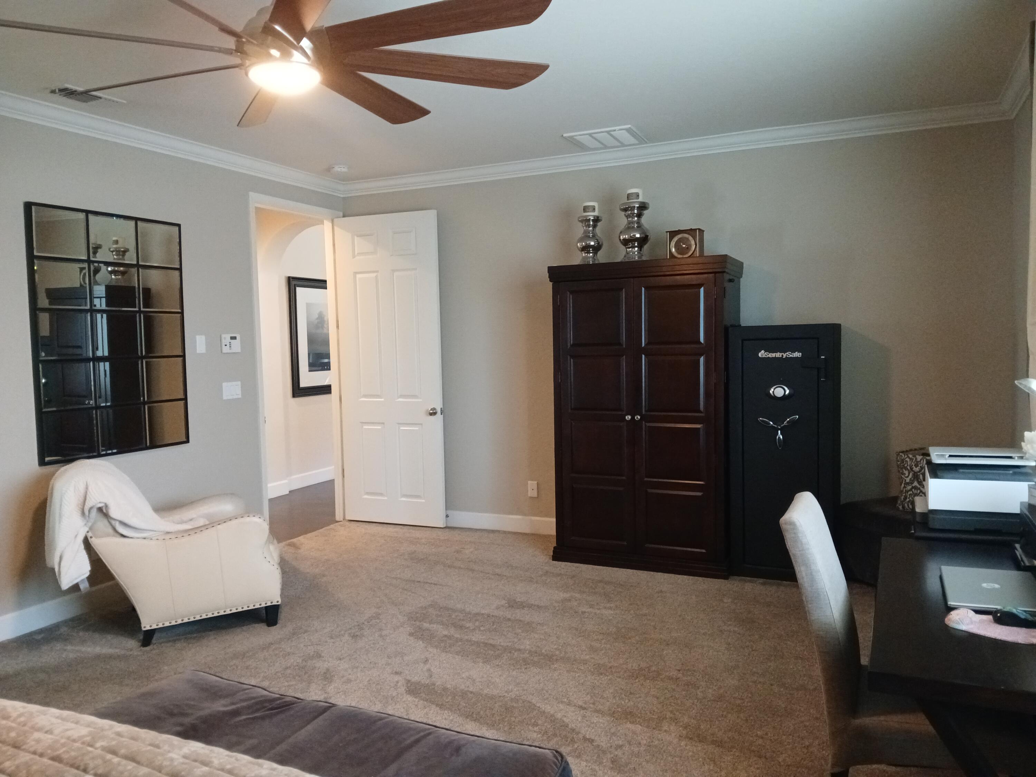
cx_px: 518
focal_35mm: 26
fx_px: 778
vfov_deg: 53.1
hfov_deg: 67.3
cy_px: 388
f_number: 1.8
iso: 400
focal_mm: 3.98
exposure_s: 1/24
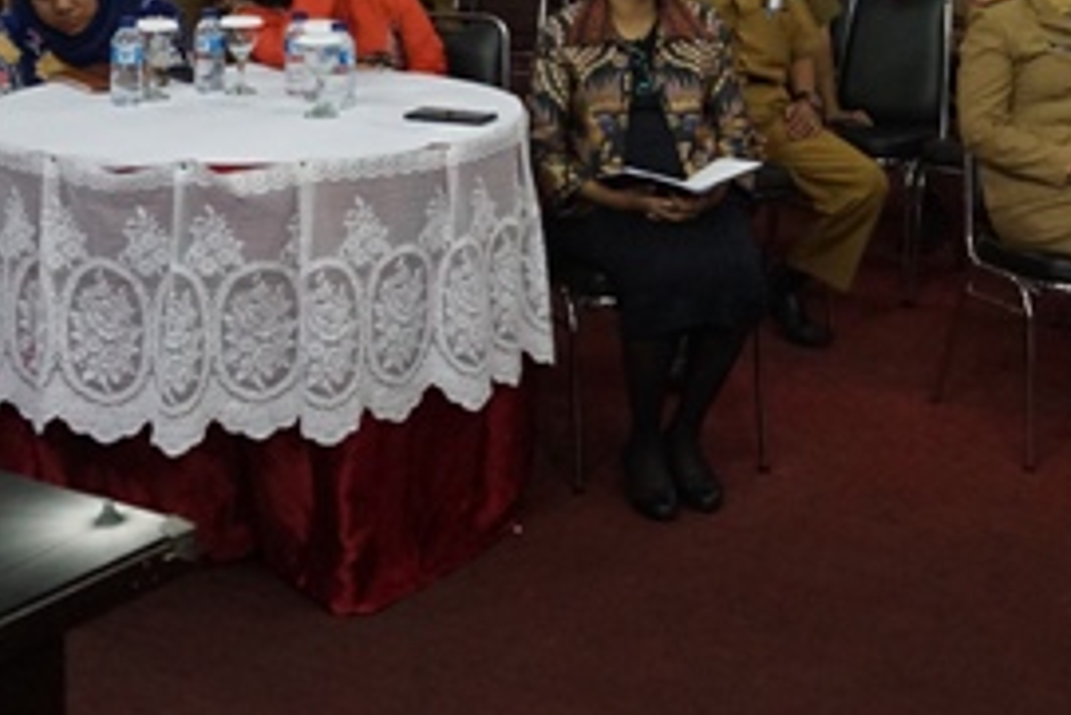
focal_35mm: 60
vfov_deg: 21.7
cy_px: -20
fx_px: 1791
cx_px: 751
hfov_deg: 32.9
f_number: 3.5
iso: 3200
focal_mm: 17
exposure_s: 1/160
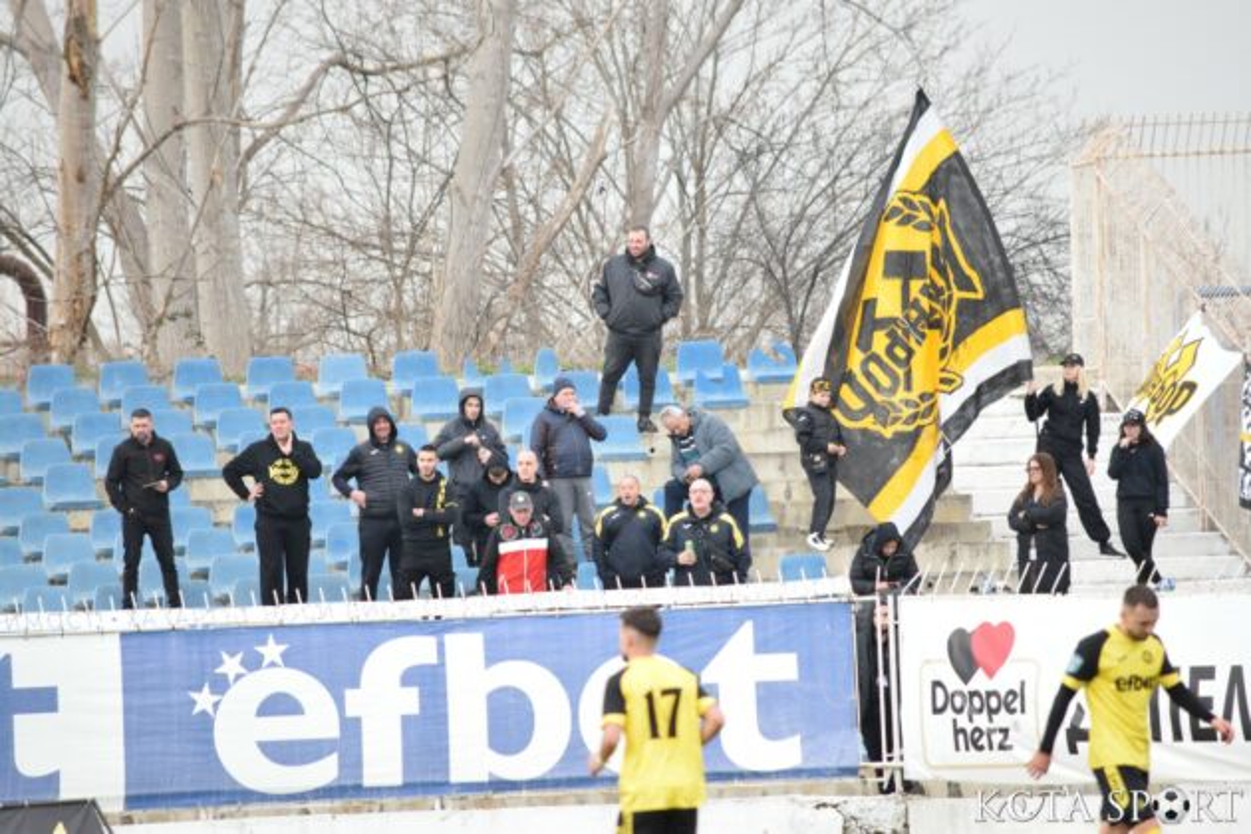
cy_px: 417
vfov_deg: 3.3
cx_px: 626
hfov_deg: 4.9
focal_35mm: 420
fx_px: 14594
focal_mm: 280
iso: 1600
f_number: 5.6
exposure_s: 1/640
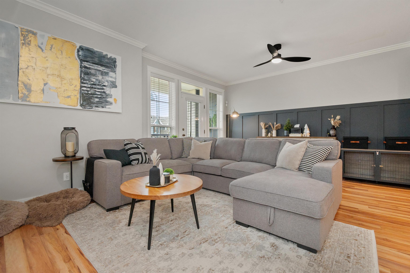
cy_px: 136
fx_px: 171
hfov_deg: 100.4
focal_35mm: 15
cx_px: 205
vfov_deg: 77.3
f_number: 7.1
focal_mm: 10
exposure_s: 1/40
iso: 320
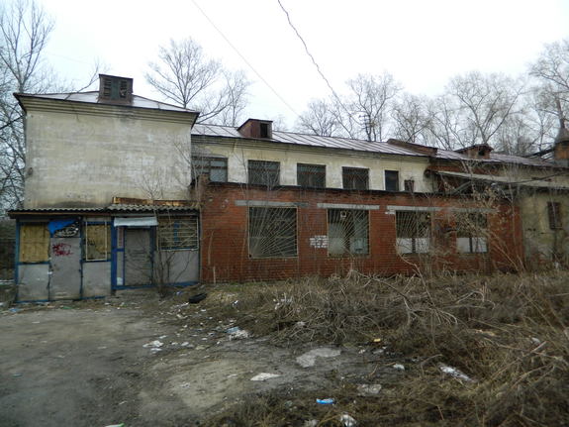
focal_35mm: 25
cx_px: 284
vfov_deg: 54.9
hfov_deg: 69.4
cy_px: 214
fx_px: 411
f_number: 3.1
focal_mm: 4.5
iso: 200
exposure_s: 1/250
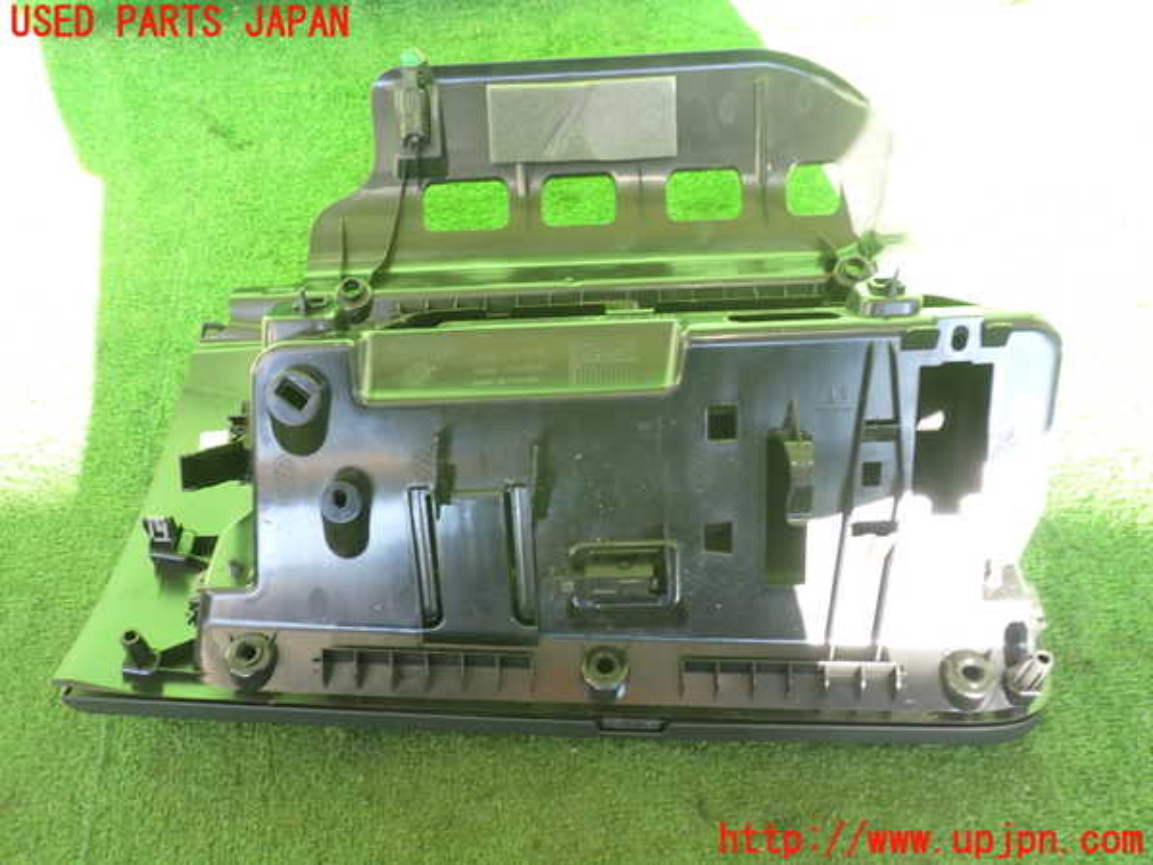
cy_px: 432
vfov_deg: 46.8
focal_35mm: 30
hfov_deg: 60.0
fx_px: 999
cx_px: 576
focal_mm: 5.4
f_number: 2.3
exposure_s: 1/60
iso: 200
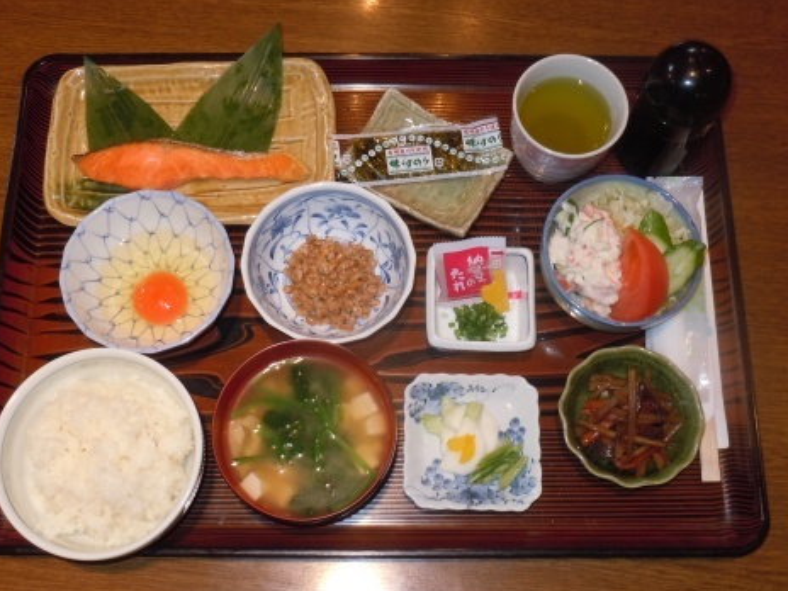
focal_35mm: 43
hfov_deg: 43.8
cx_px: 380
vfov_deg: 33.6
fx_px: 979
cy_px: 297
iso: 200
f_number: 4.3
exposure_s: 1/30
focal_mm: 6.9
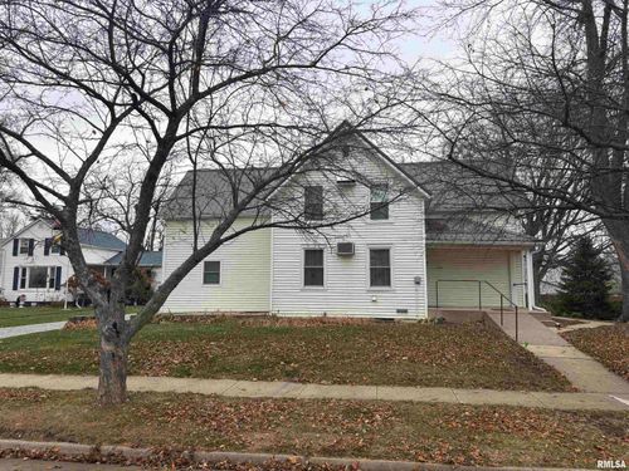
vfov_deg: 53.1
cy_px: 236
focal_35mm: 26
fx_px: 472
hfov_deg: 67.3
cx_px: 314
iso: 50
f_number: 1.6
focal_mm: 5.96
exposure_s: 1/1233
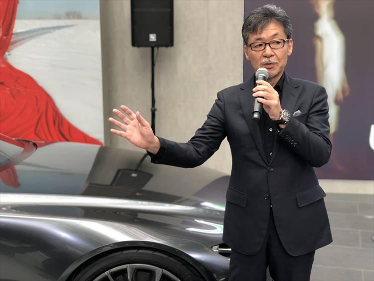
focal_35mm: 52
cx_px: 187
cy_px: 140
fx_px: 562
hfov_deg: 36.8
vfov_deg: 28.0
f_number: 2.4
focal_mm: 6
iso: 50
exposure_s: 1/58
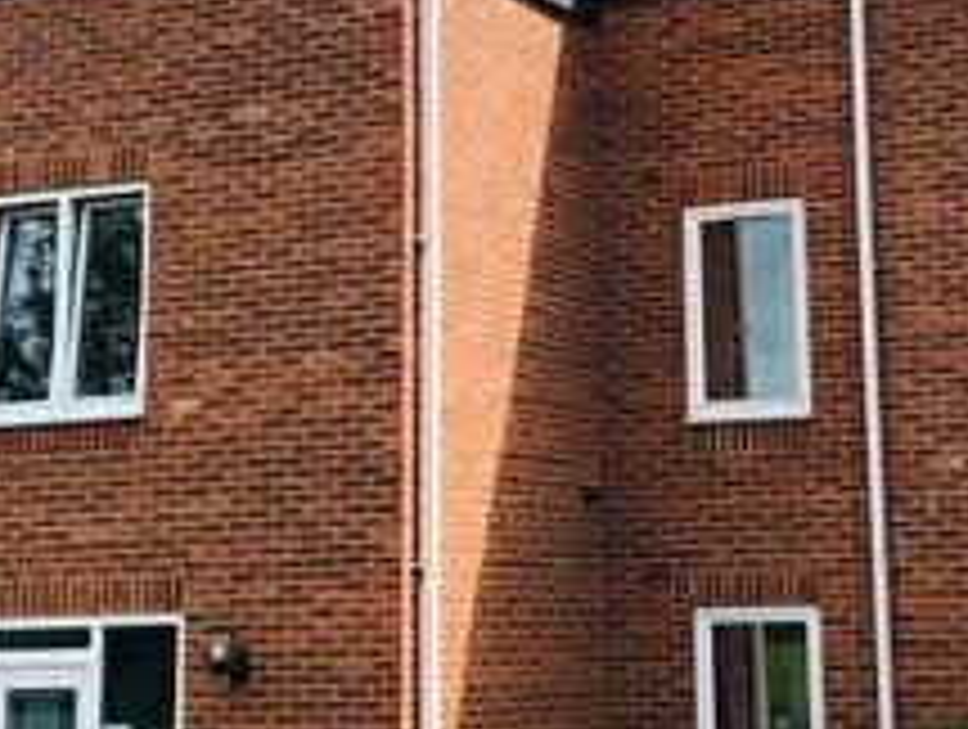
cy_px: 119
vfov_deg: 16.1
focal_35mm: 91
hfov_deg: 21.4
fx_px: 2549
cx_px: 617
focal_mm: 3.99
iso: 20
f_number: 1.8
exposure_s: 1/1600
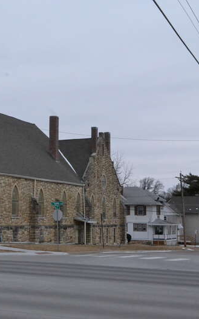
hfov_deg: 19.1
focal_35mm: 65
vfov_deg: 31.5
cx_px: -27
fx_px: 564
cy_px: 161
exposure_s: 1/1000
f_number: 18
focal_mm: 28
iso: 3200
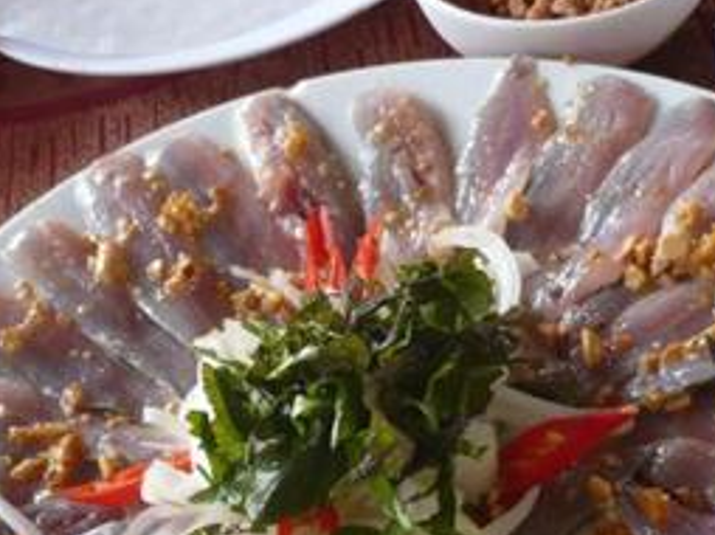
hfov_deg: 28.1
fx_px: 1424
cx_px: 290
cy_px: 491
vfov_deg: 20.8
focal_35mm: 69
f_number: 2.8
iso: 100
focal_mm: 5.8
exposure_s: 1/50
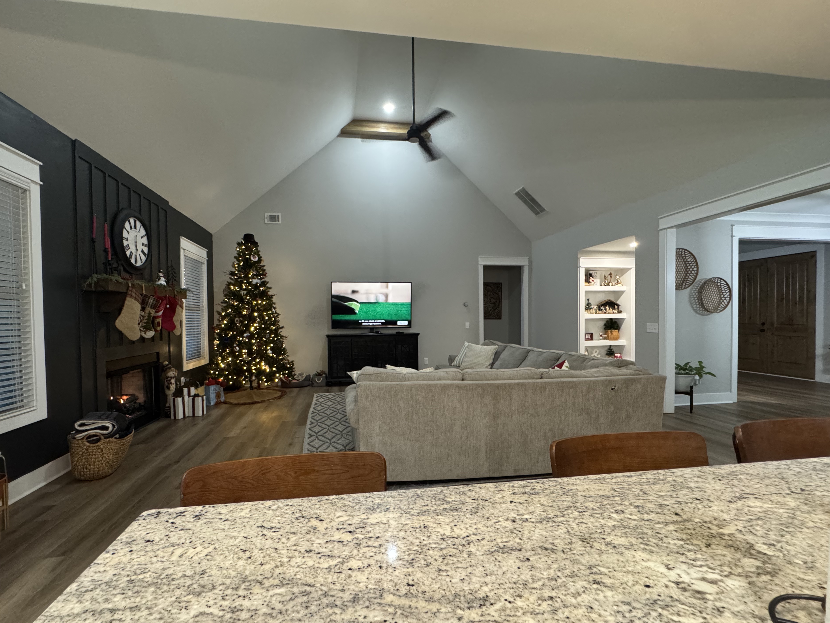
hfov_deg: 98.1
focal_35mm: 15
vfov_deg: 81.7
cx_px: 390
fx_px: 360
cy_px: 326
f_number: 2.2
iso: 640
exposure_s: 1/60
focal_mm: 2.22
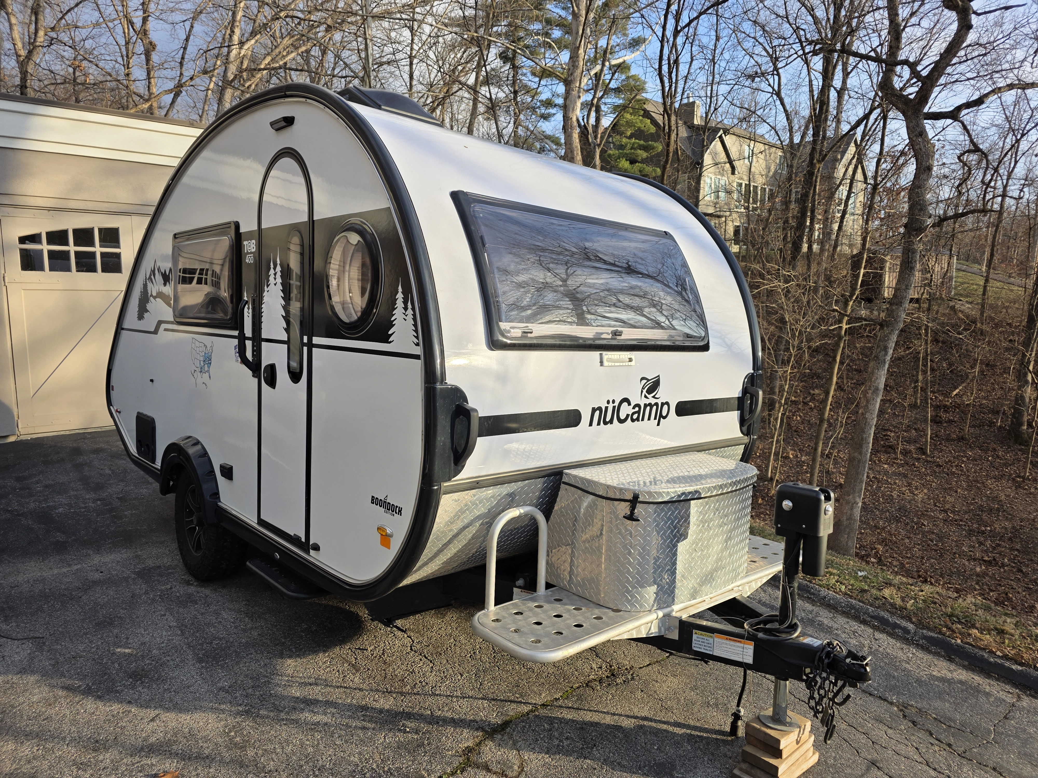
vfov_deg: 58.9
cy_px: 389
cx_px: 519
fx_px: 690
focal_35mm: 23
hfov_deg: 73.9
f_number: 1.7
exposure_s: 1/1983
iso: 80
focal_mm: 6.3
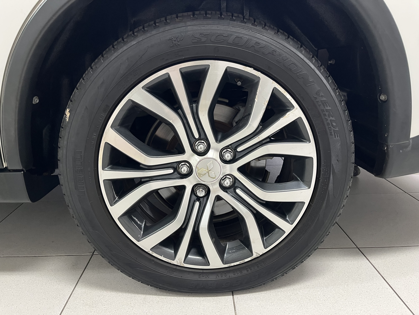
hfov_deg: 67.3
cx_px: 210
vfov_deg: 53.1
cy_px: 158
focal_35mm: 26
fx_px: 315
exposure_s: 1/60
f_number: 1.6
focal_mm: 5.1
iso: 400
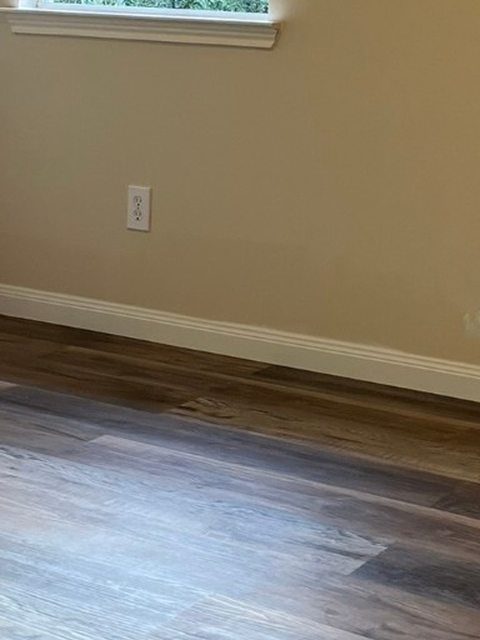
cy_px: -15
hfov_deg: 18.8
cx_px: 360
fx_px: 1442
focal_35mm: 78
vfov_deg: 23.8
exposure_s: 1/120
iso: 125
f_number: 1.6
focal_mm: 5.1
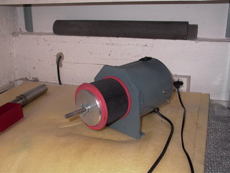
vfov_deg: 37.7
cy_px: 86
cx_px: 115
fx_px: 252
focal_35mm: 38
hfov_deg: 49.0
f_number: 2.13
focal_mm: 8.19
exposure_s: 1/64.2
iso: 100
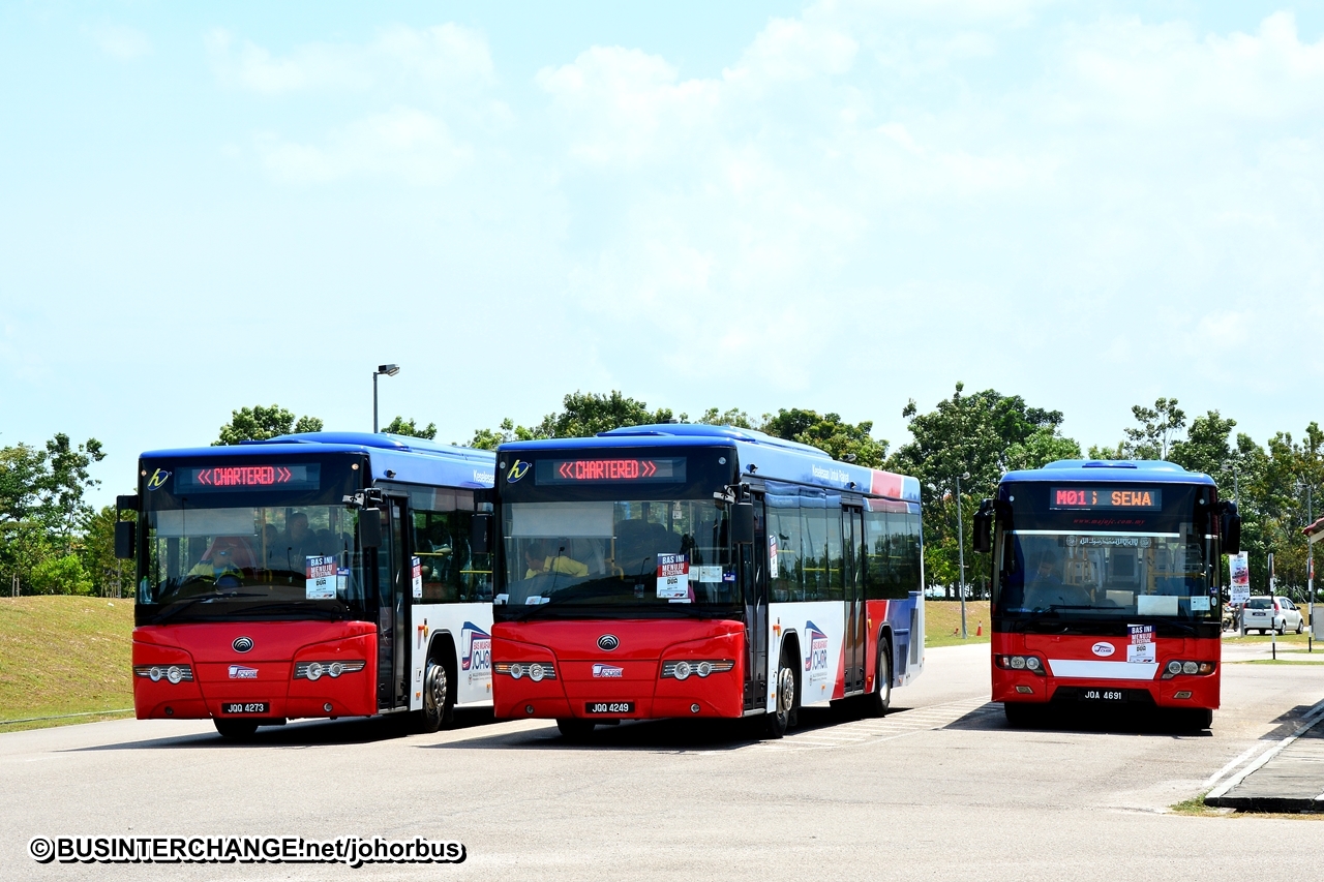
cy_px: 441
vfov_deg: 18.2
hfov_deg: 27.0
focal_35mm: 75
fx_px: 2758
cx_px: 662
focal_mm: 50
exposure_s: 1/60
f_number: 14
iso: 100
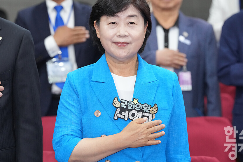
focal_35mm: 181
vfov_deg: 7.6
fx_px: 1221
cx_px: 117
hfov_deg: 11.4
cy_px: 72
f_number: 4.5
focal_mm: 157
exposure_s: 1/200
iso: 3200
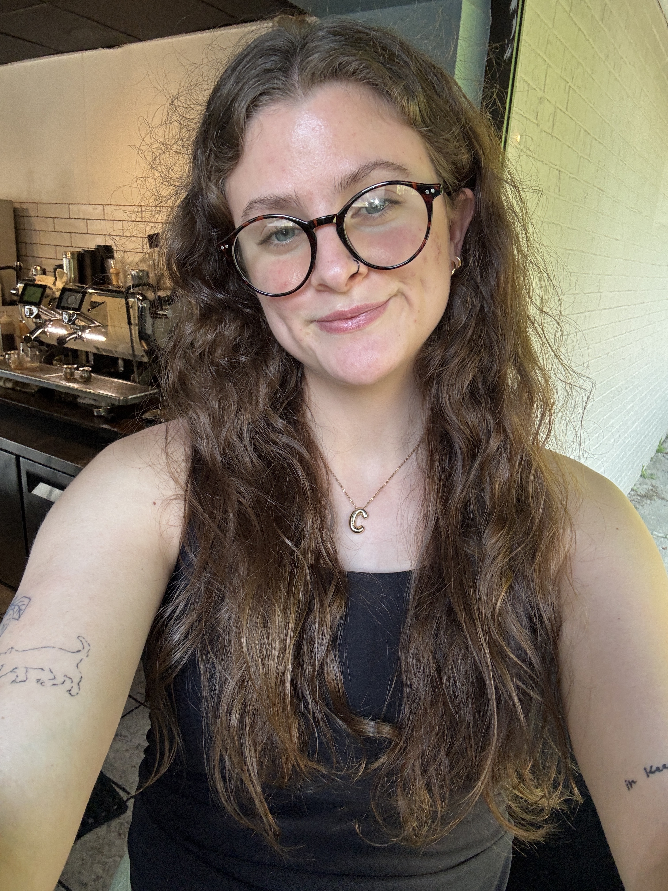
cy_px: 446
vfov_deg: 73.9
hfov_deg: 58.9
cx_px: 334
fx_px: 592
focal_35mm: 23
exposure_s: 1/95
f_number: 1.9
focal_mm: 2.69
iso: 80
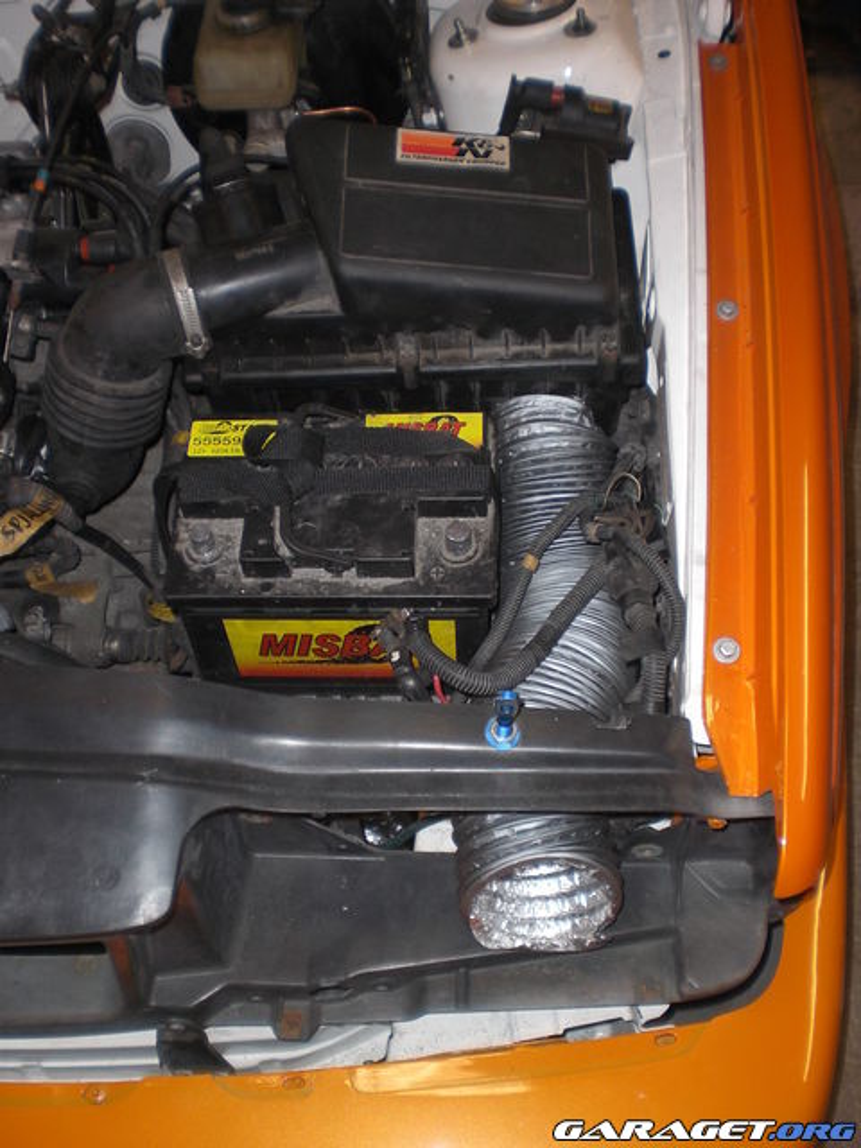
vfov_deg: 51.4
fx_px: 1194
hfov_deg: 39.7
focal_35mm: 36
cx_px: 430
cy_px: 574
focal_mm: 6.3
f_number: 3.1
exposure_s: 1/60
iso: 100
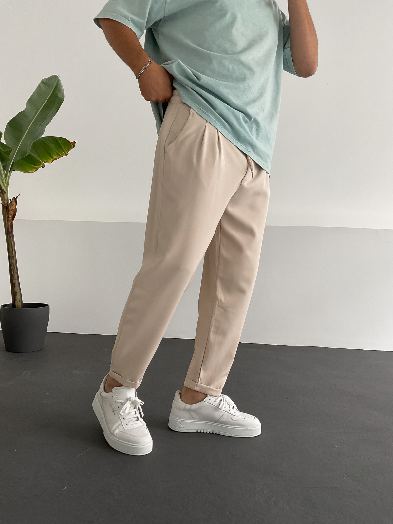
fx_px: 439
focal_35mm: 29
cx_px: 196
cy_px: 262
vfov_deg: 61.7
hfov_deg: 48.2
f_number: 1.8
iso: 64
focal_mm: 3
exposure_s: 1/120
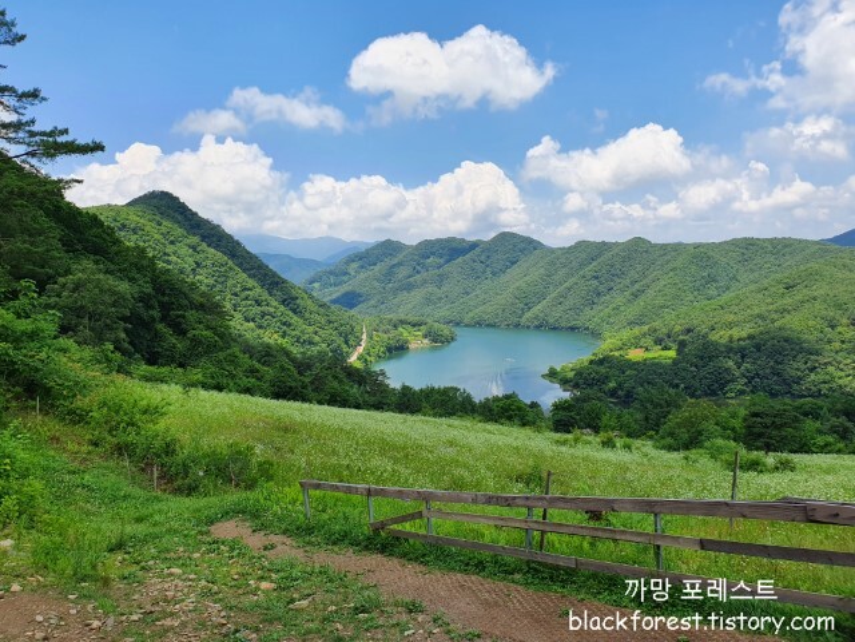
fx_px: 642
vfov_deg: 53.1
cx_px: 428
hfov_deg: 67.3
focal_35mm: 26
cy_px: 321
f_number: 2.4
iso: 50
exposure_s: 1/1160
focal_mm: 4.32
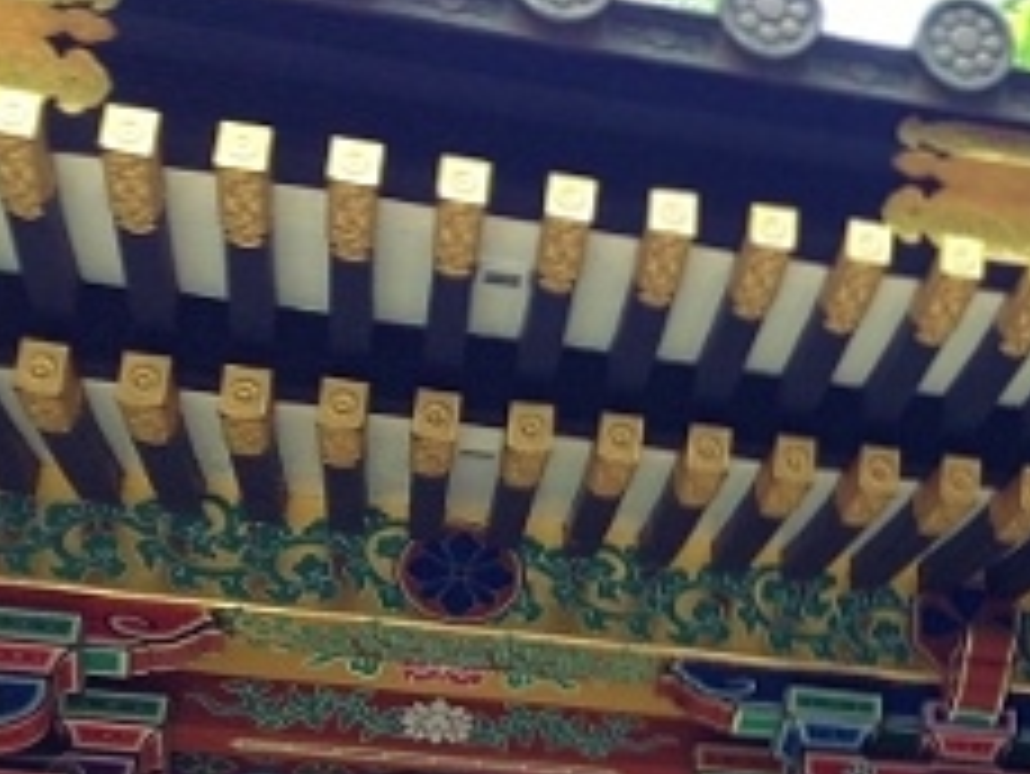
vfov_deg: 16.0
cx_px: 1426
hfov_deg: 19.3
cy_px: 612
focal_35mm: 92
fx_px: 2739
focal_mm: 4.12
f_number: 2.4
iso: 50
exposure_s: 1/60
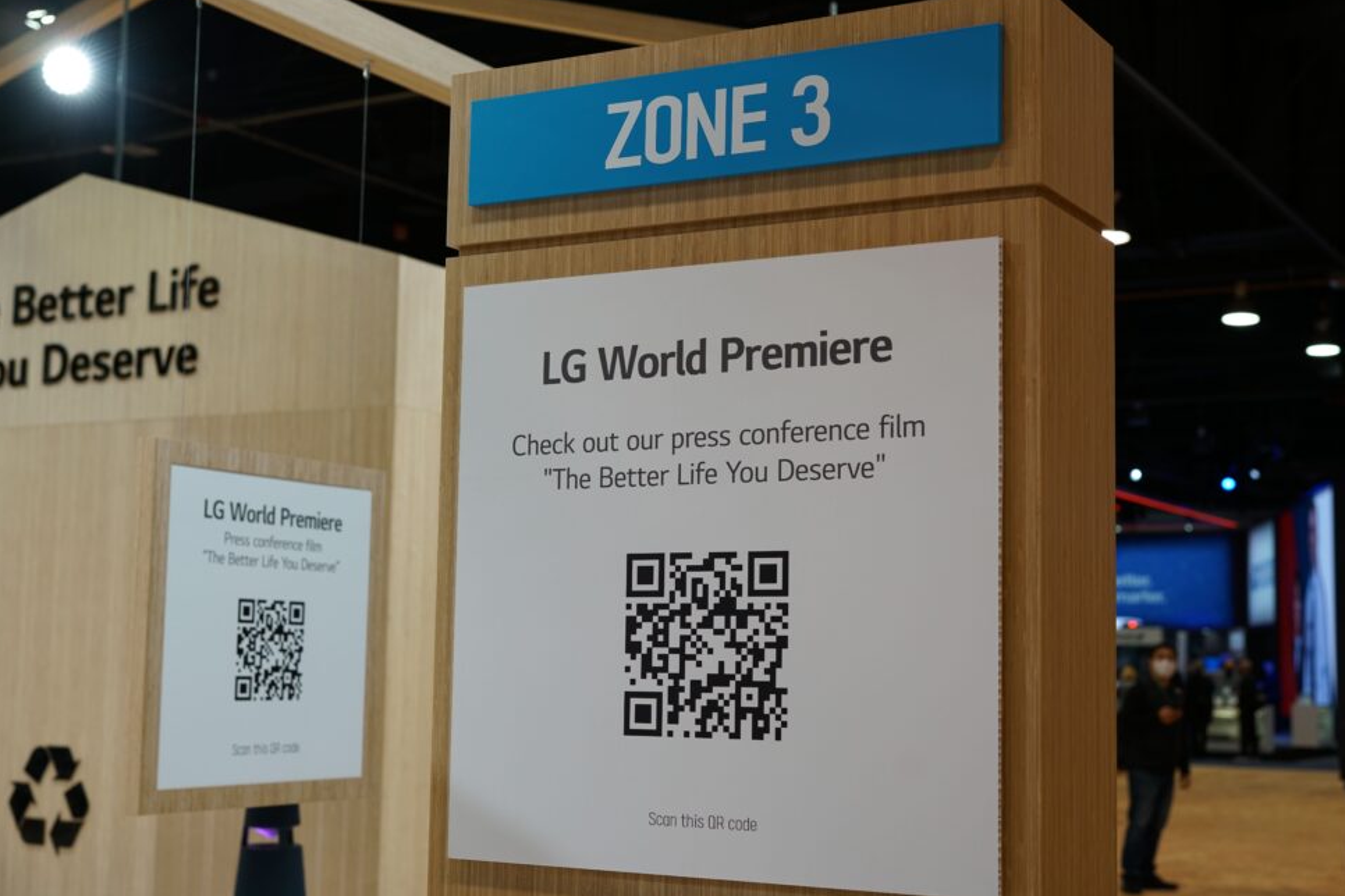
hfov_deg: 37.5
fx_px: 1980
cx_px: 682
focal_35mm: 53
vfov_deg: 25.5
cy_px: 458
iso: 400
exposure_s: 1/160
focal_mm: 50
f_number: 4
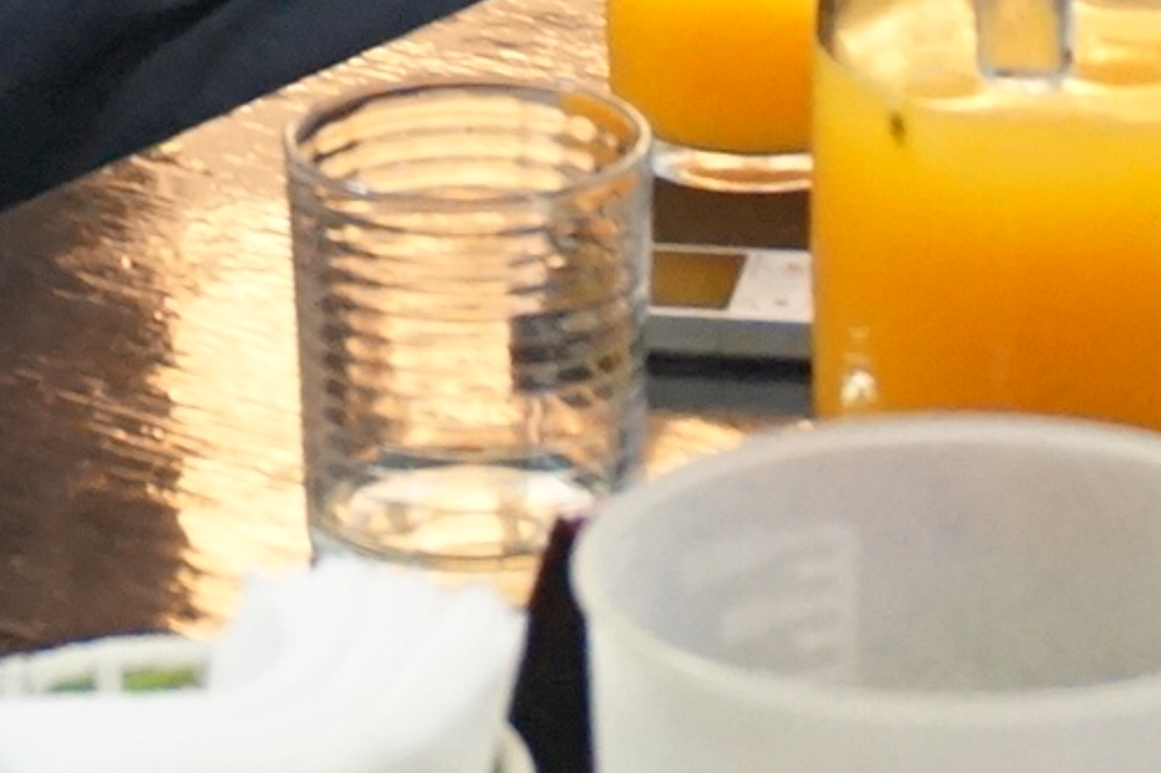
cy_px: -1263
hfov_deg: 7.5
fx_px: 8793
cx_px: -236
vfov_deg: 4.9
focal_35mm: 273
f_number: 5
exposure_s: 1/20
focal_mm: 33
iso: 3200
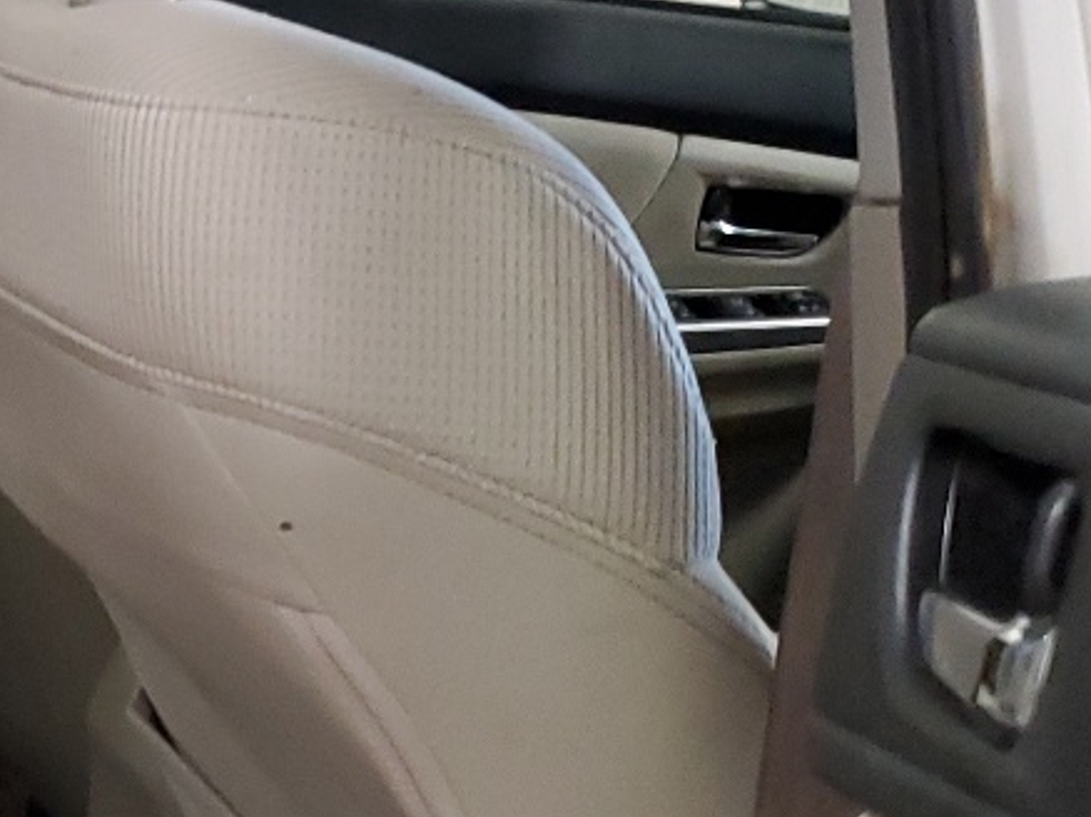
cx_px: -314
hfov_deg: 19.2
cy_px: 431
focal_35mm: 95
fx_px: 2992
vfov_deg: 15.5
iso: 323
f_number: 1.5
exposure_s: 1/30
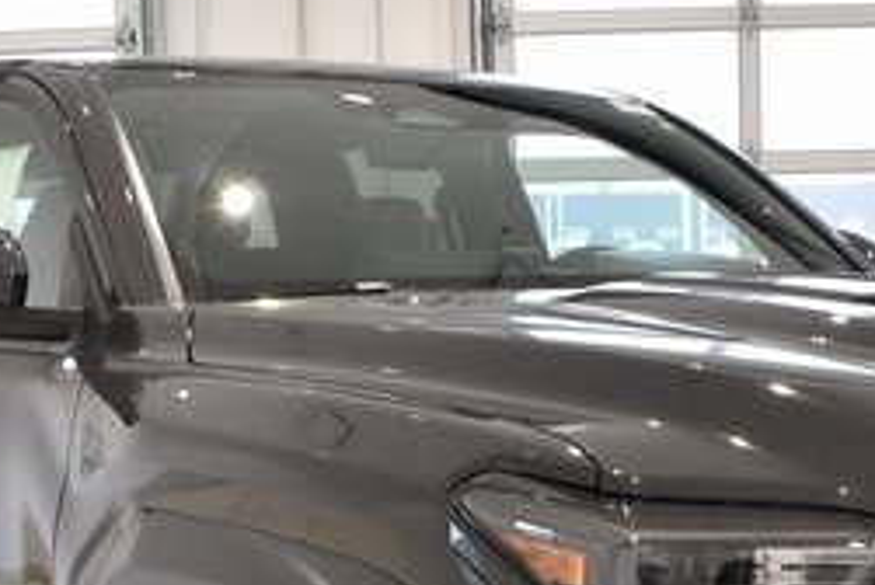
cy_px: 689
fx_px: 1953
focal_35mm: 80
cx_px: 614
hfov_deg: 25.1
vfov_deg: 16.4
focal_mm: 21
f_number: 14
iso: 400
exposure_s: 1/8
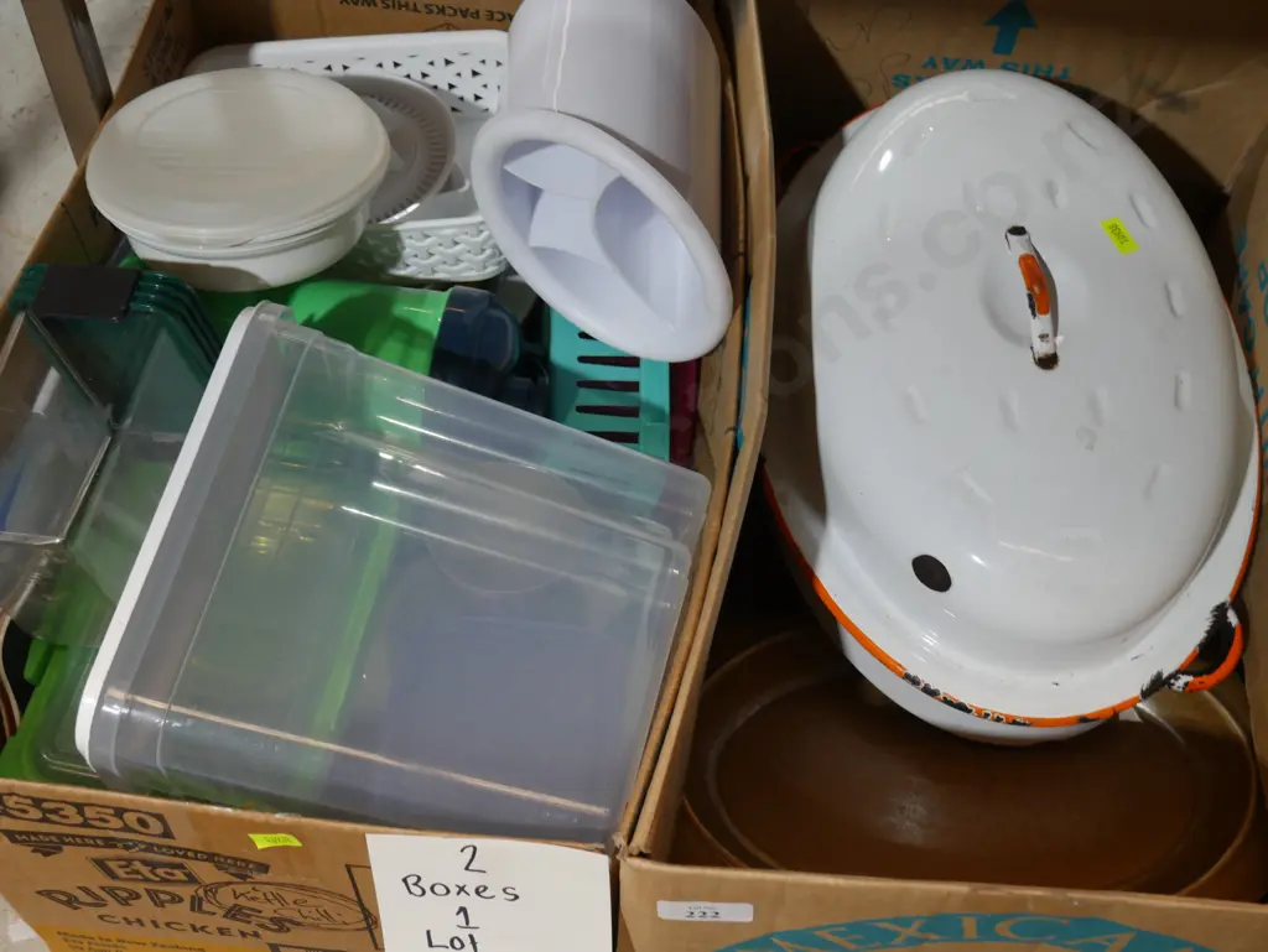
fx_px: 1832
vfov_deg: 29.1
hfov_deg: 38.2
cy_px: 476
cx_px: 634
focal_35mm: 50
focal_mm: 25
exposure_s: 1/60
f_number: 5.3
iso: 1000
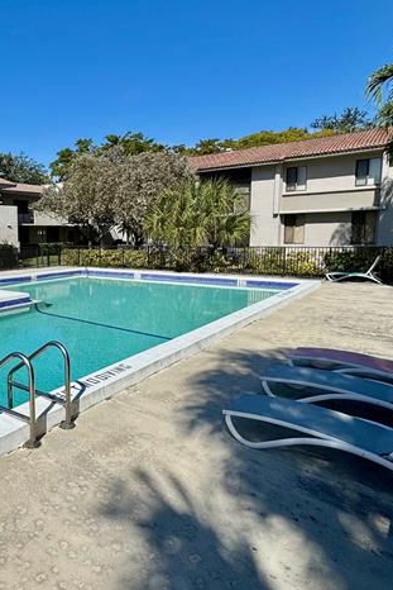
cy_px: 284
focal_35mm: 25
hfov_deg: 47.4
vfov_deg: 71.5
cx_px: 58
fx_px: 409
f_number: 2.2
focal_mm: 2.22
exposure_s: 1/3906
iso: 50
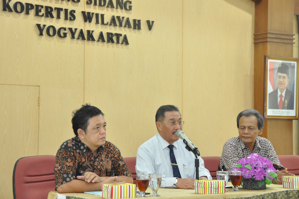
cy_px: 100
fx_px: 622
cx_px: 150
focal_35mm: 75
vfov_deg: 18.1
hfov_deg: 27.0
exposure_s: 1/10
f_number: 5.6
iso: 1000
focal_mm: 50
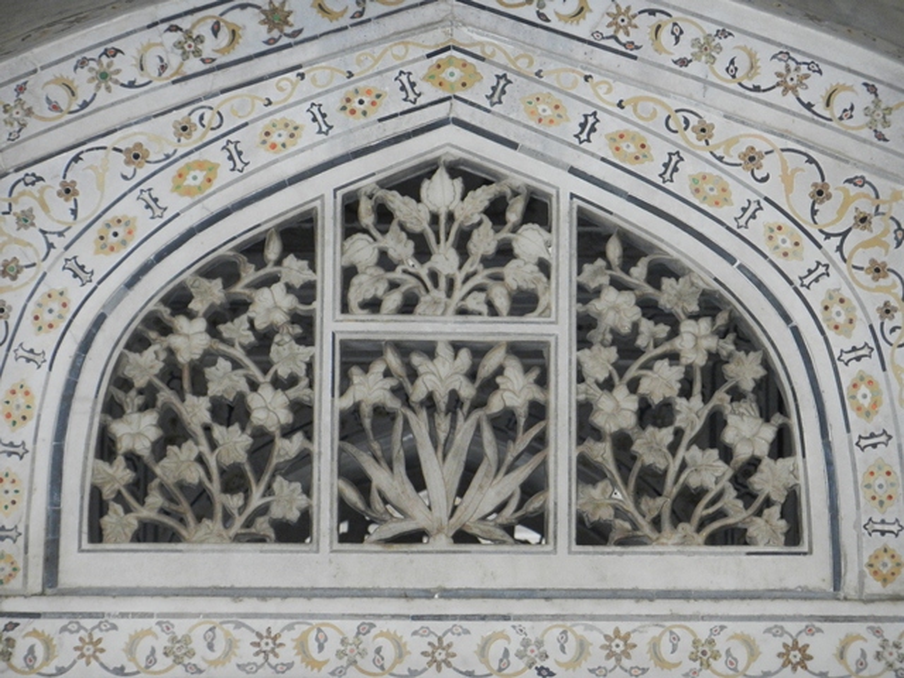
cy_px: 339
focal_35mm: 252
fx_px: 6581
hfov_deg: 7.9
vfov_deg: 5.9
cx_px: 452
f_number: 5.3
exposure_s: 1/160
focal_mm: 45.3
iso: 640
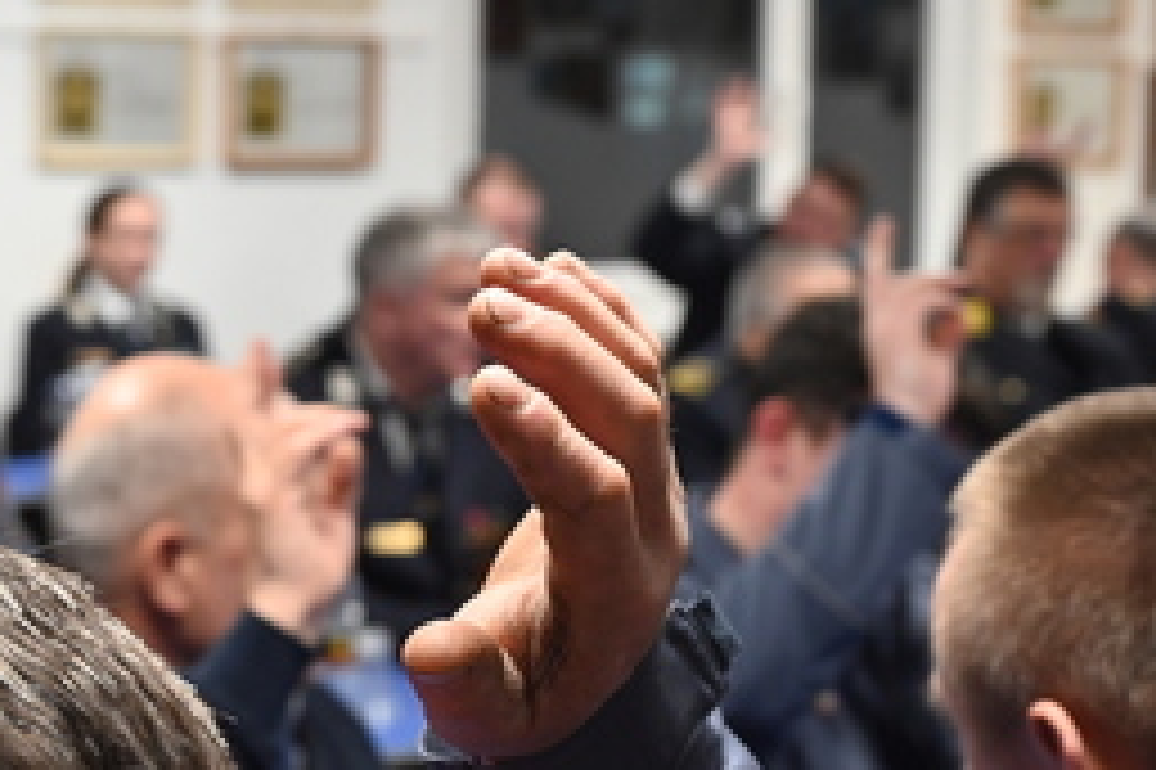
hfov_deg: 20.8
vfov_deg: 13.9
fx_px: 3145
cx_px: 504
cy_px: 369
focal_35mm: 98
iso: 2800
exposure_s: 1/125
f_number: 5.6
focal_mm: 56
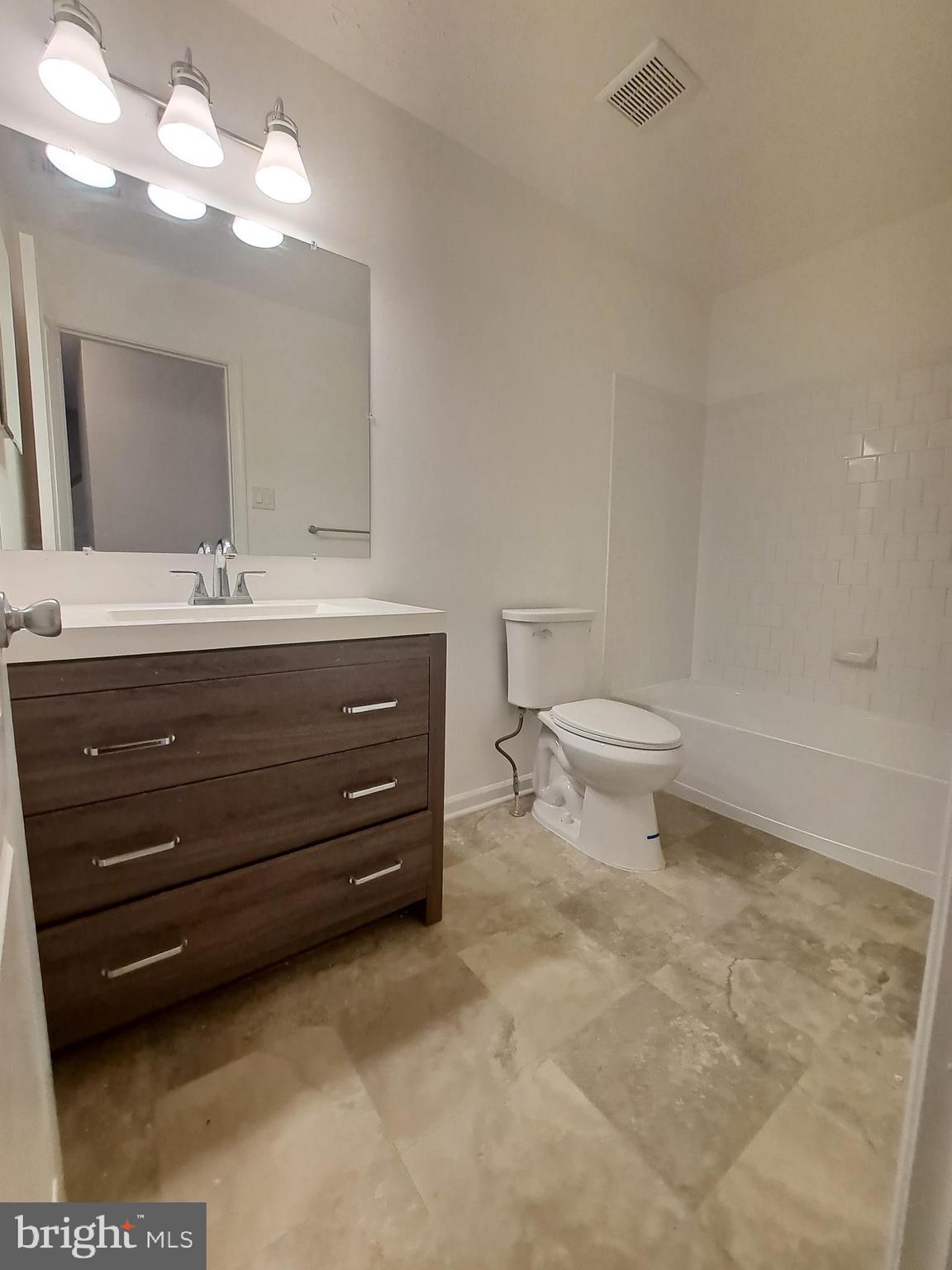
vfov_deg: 106.2
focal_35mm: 13
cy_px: 635
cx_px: 476
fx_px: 477
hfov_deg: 89.9
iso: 50
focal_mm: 1.74
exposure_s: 1/120
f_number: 2.2
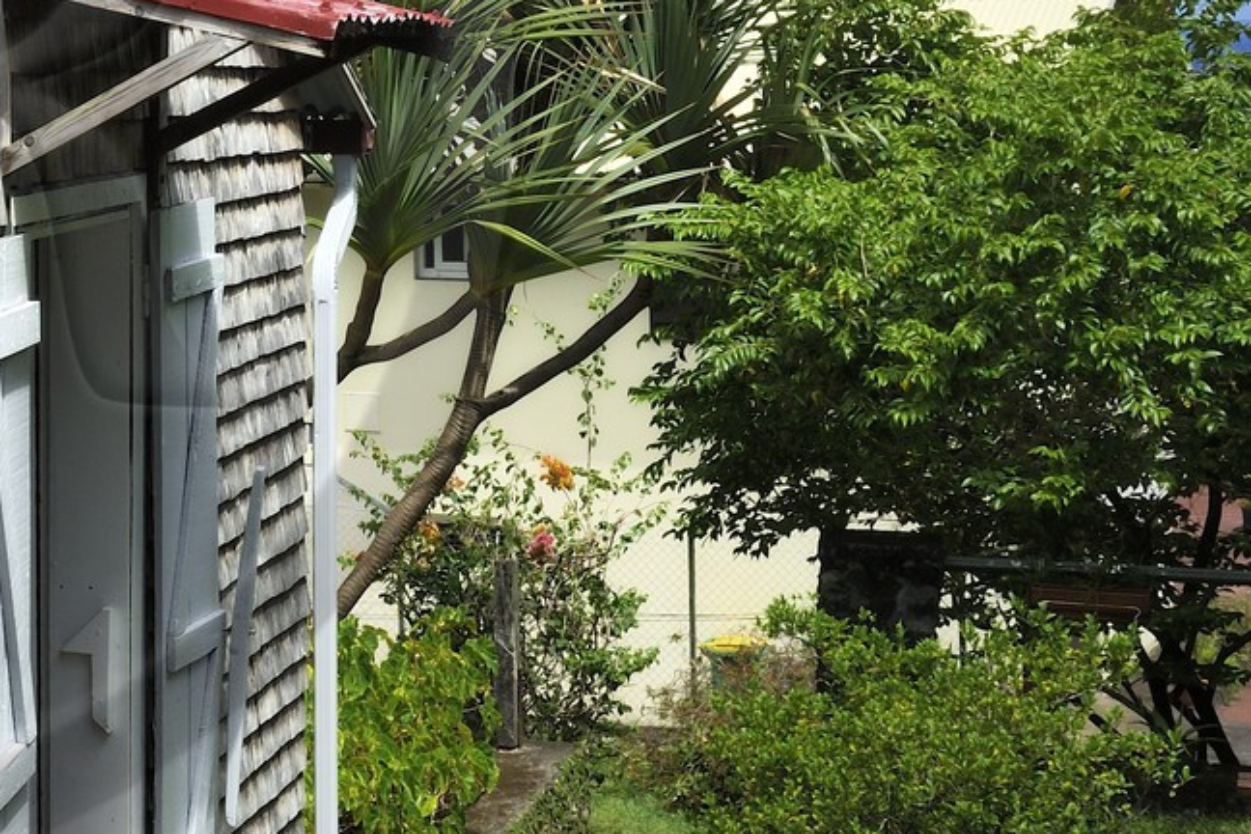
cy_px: 93
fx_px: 2745
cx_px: -284
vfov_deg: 17.0
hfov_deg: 23.3
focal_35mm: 79
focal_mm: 32
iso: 200
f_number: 14
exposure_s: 1/160
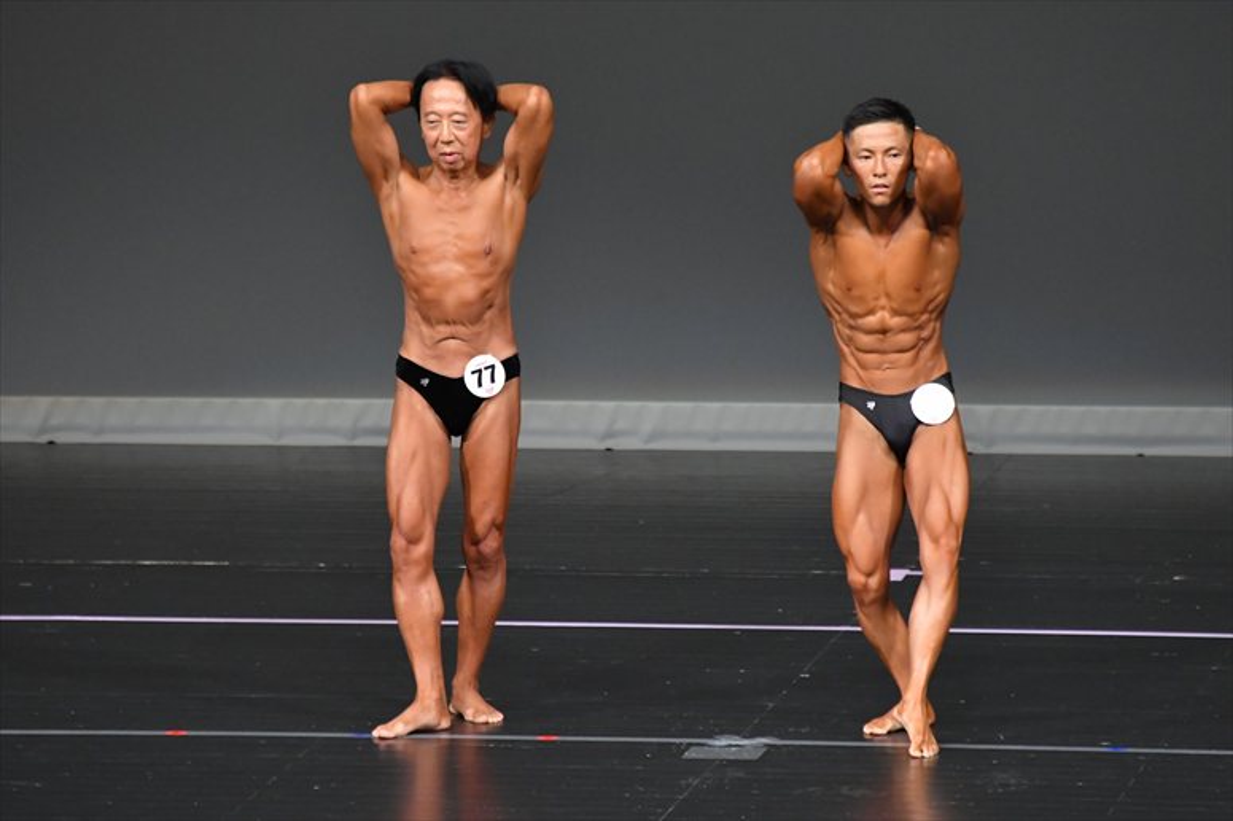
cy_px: 410
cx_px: 616
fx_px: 12838
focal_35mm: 375
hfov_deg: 5.5
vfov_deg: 3.7
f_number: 5.6
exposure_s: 1/400
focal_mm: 250
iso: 4000
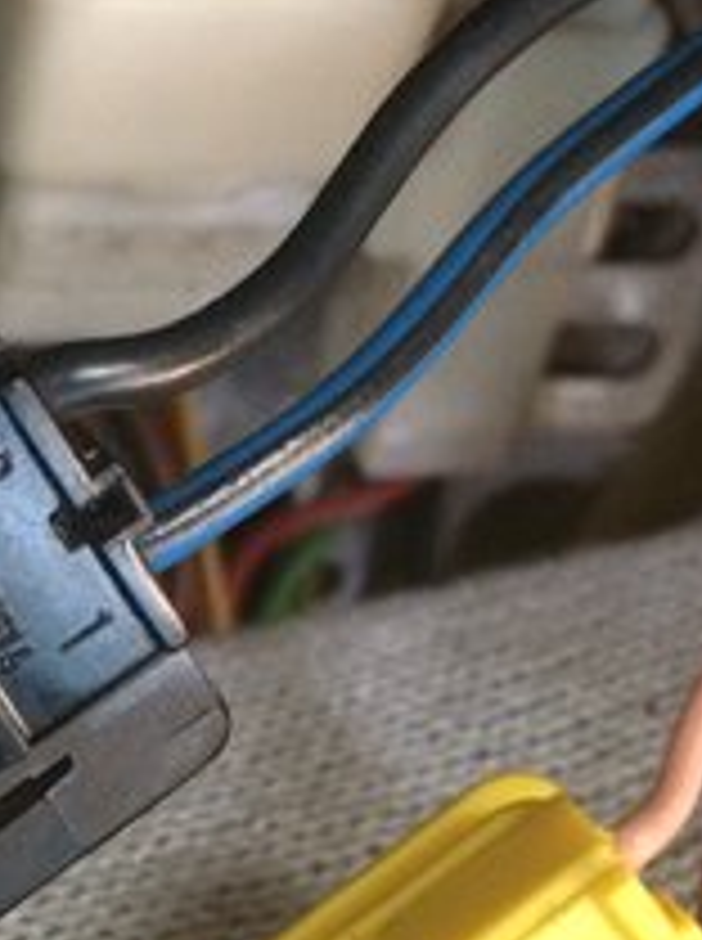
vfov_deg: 21.7
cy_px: 787
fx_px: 2414
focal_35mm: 89
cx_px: -81
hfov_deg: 16.0
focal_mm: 4.15
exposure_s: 1/20
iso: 320
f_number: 2.2
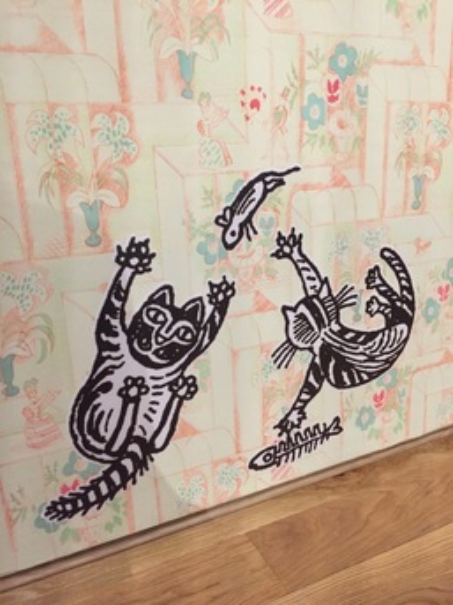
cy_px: 302
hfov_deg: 48.2
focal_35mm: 29
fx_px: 506
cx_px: 226
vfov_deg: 61.7
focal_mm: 4.15
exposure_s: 1/17
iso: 250
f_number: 2.2
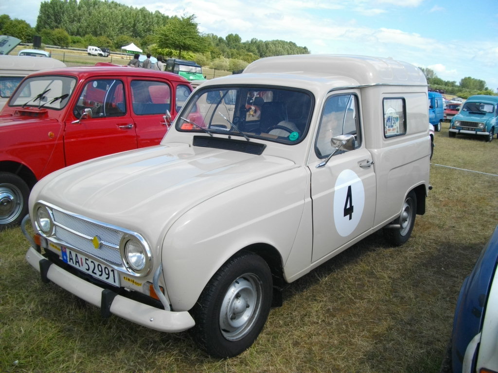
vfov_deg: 45.4
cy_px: 186
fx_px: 446
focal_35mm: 31
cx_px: 249
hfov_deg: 58.4
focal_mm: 5.7
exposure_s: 1/100
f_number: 8.8
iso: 100
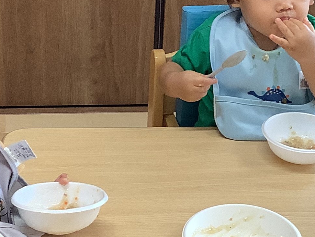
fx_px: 946
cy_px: 170
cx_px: 198
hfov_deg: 18.9
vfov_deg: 14.2
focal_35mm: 104
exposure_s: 1/60
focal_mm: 3.3
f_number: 2.4
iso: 80
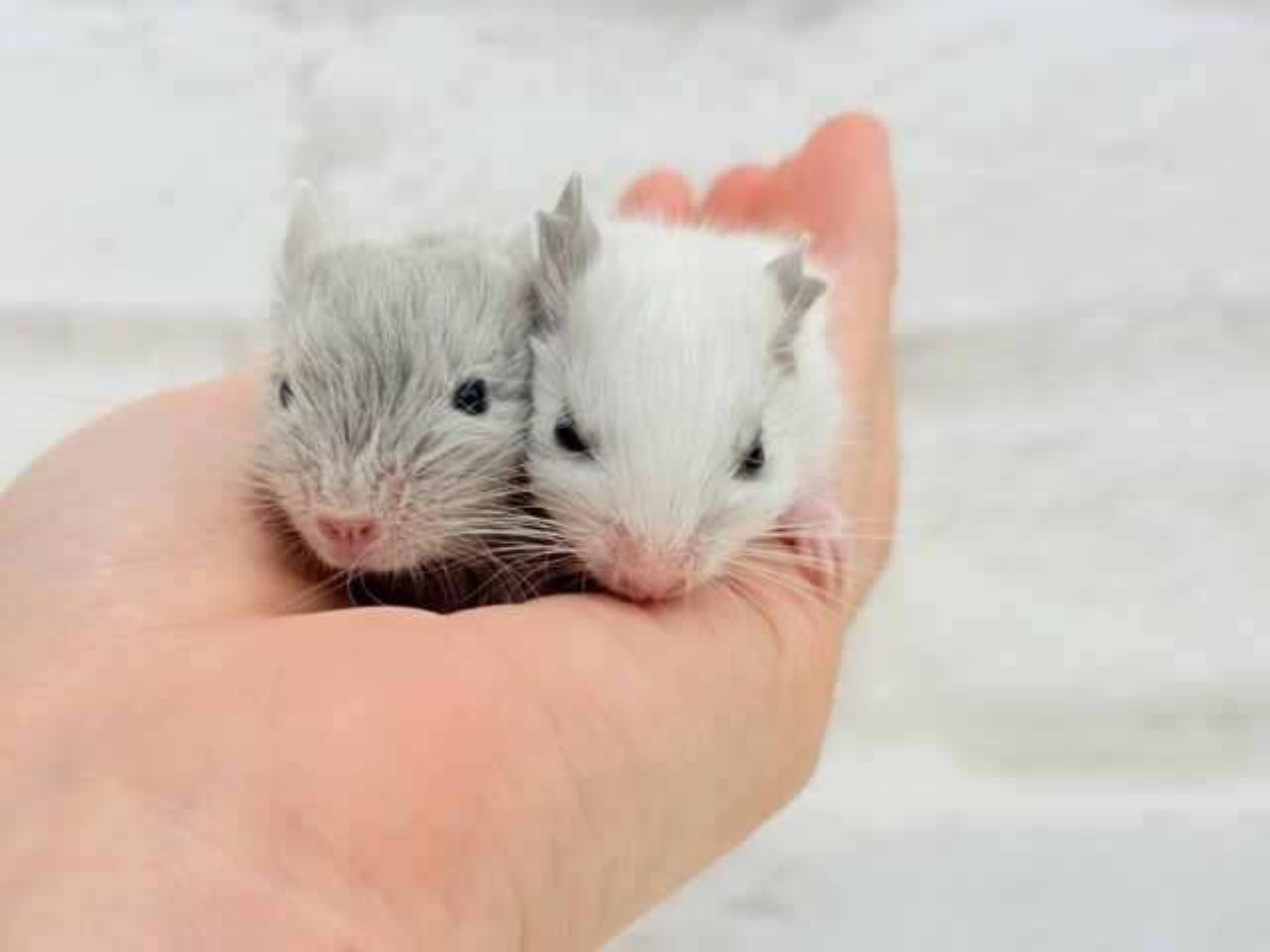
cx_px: 635
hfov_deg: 36.8
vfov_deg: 28.0
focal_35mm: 52
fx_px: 1908
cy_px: 476
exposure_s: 1/100
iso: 80
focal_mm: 5.96
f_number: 1.6
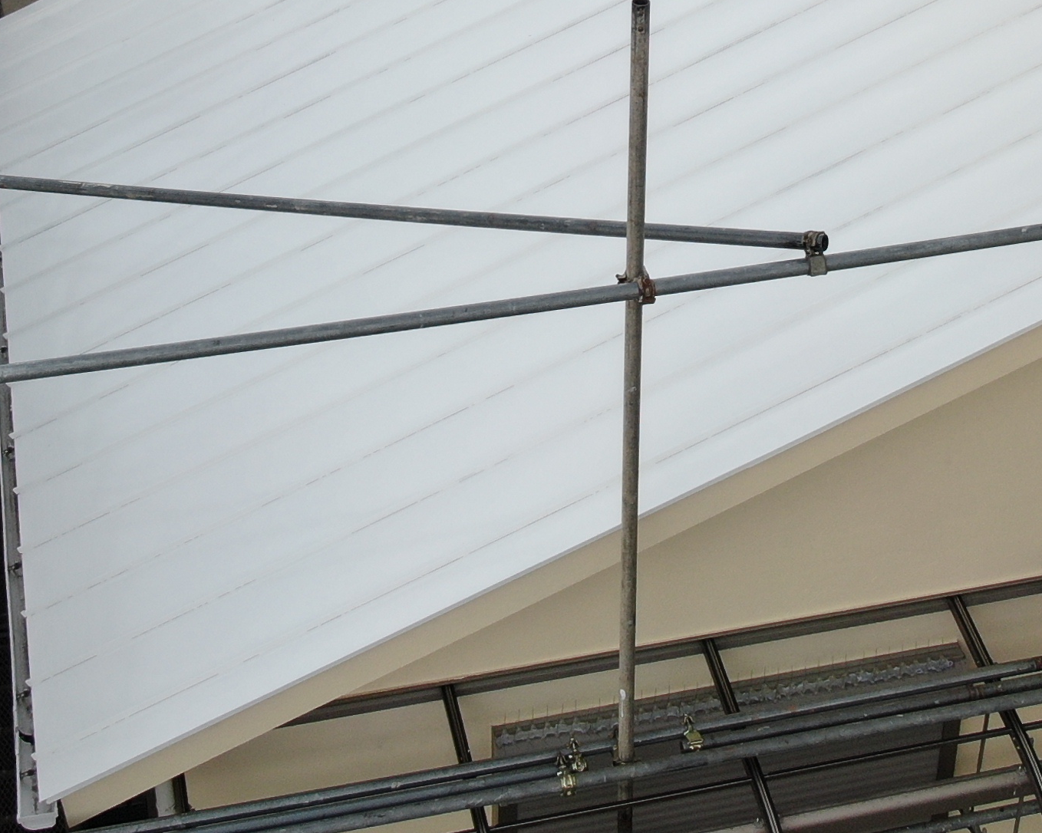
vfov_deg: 21.7
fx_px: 2128
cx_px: 549
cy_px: 87
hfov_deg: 27.5
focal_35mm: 69
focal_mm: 4.39
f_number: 2.8
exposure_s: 1/320
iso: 100
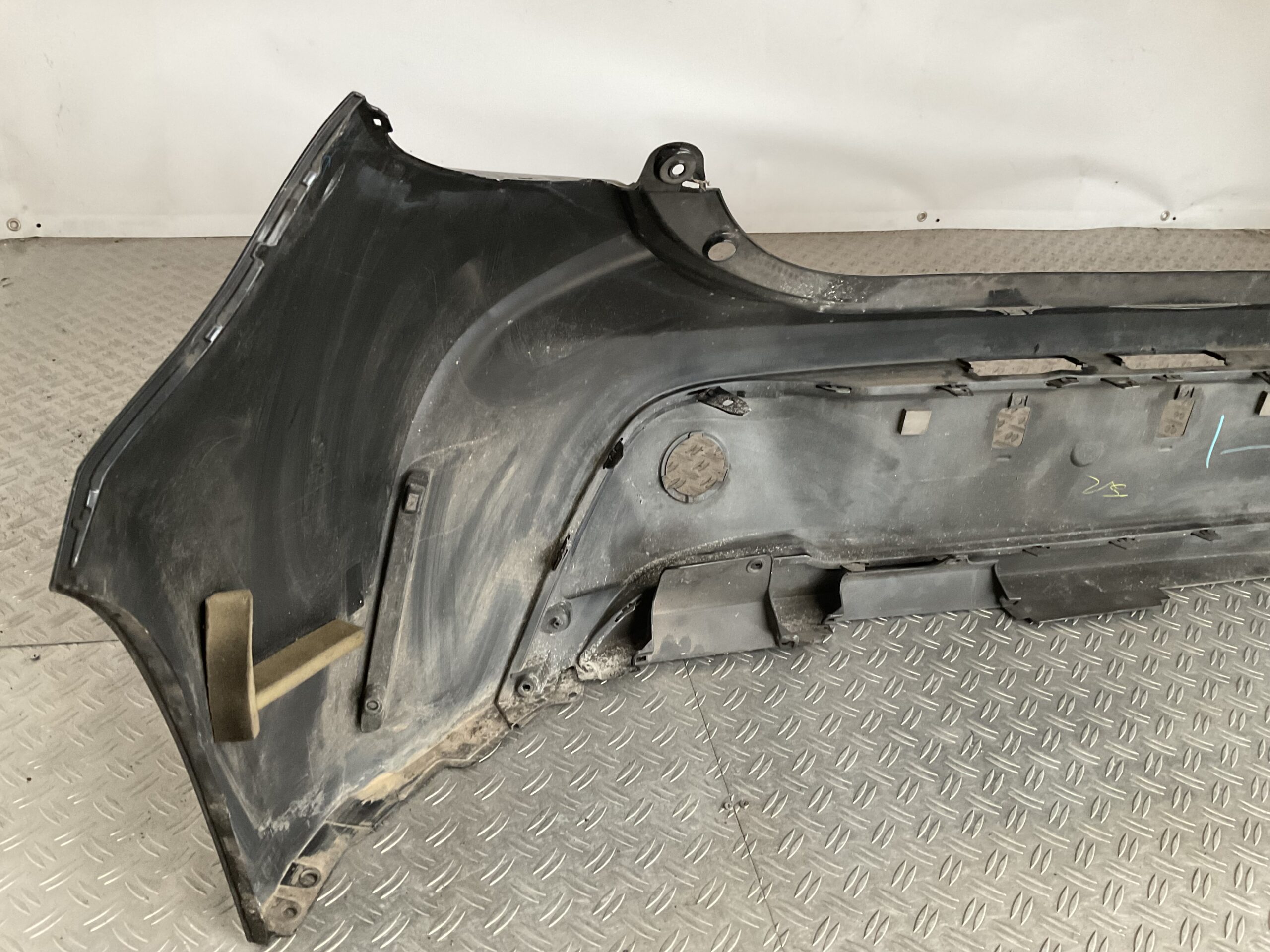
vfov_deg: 48.2
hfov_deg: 61.7
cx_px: 635
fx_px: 1064
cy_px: 476
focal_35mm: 29
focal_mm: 3
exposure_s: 1/50
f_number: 1.8
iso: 250
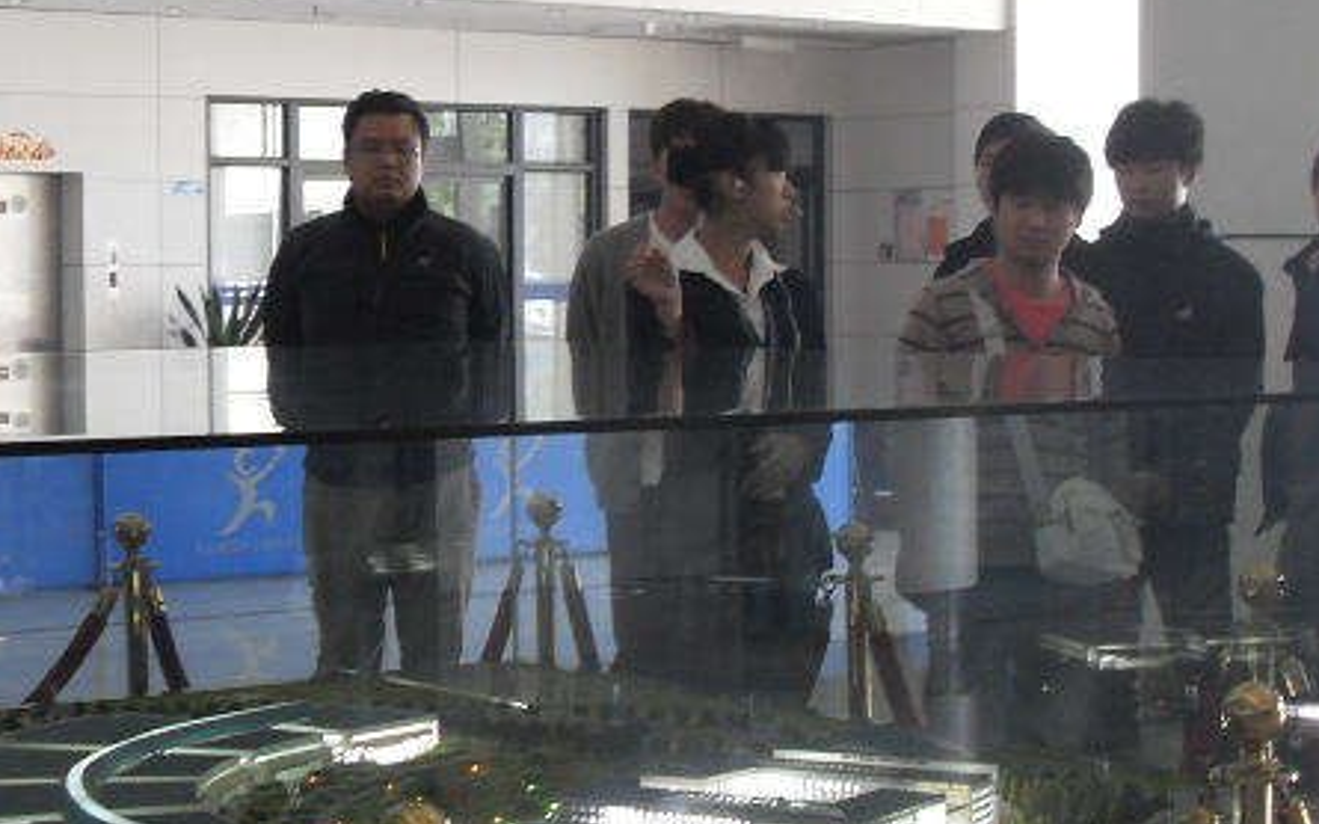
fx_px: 2983
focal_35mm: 83
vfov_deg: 15.7
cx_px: 1064
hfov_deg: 24.5
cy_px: 385
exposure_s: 1/45
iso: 160
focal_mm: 6.3
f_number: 2.8
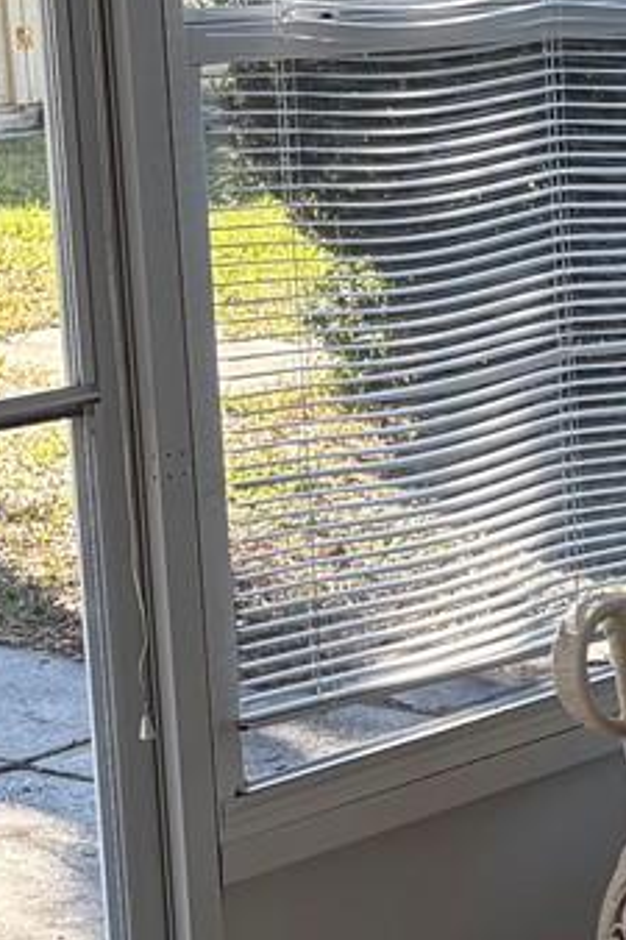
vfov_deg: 16.0
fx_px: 3342
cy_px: 609
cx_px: 1163
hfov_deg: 10.1
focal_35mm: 128
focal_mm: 5.96
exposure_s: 1/265
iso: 50
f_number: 1.6
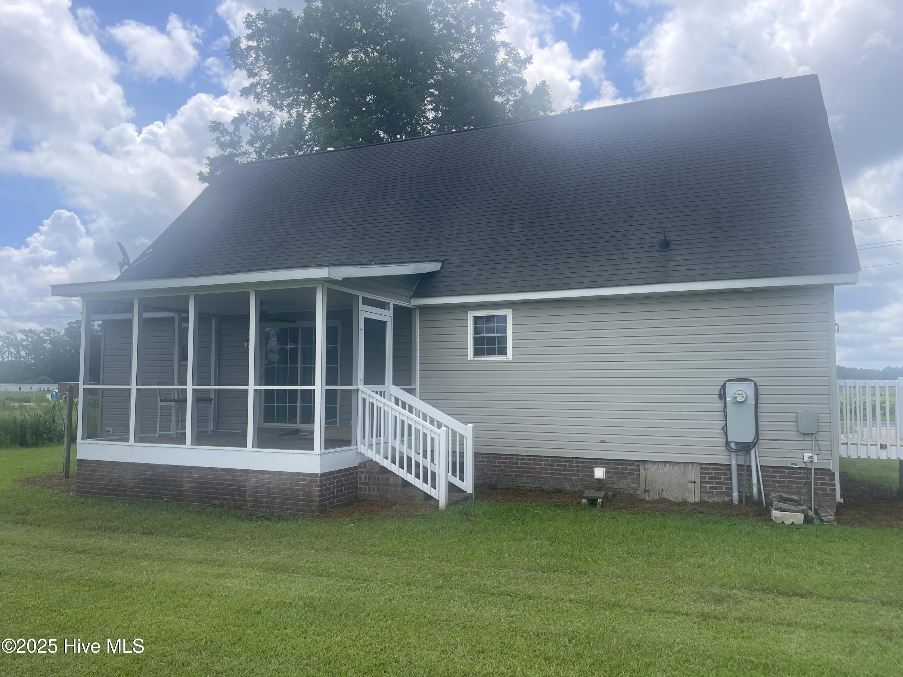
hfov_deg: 69.4
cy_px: 338
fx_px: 652
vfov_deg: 54.9
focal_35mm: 25
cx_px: 452
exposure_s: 1/1597
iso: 32
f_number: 1.6
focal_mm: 5.1
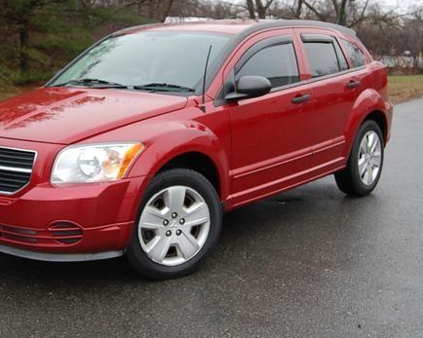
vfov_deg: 28.1
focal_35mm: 54
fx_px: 676
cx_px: 178
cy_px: 141
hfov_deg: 34.7
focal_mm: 26
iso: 250
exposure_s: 1/125
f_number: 5.6
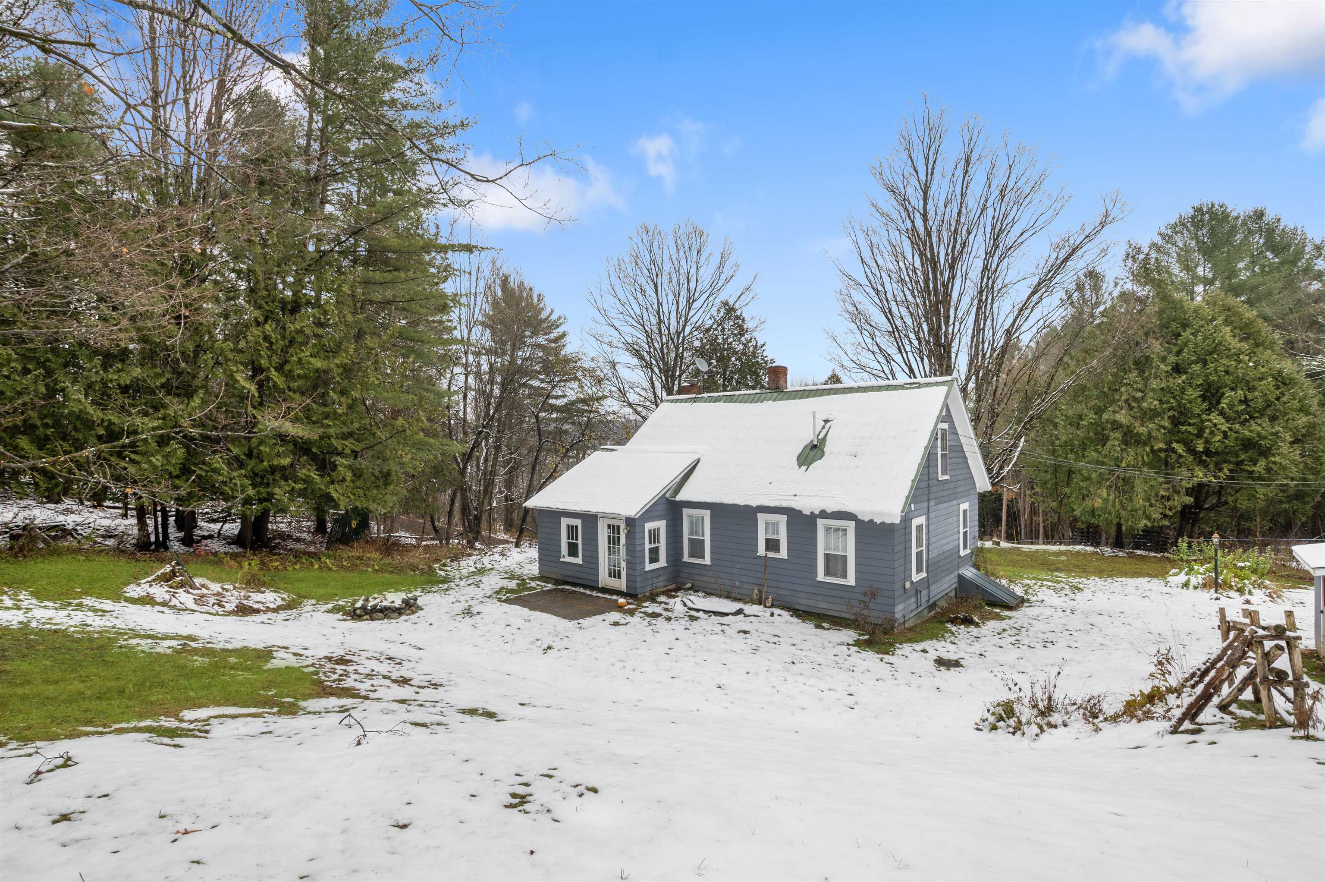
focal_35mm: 16
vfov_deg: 73.7
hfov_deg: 96.8
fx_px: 588
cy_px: 441
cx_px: 662
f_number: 8
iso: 64
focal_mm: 11
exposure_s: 1/40
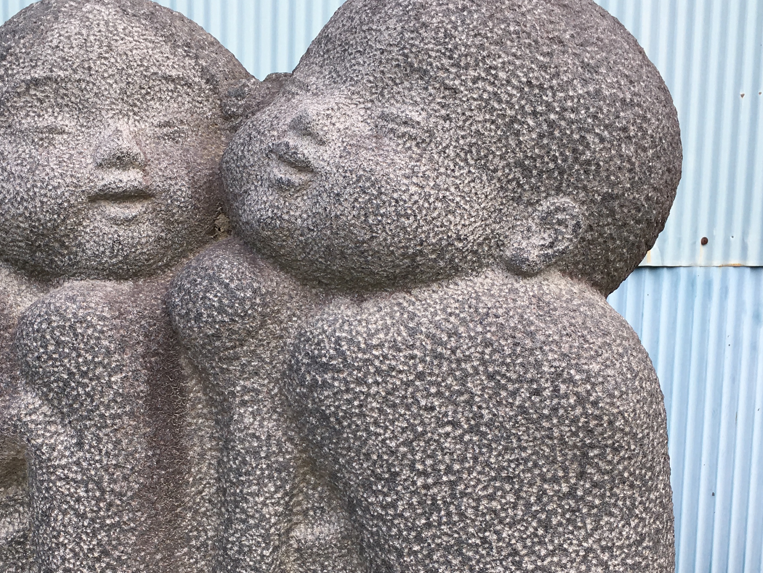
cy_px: 437
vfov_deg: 28.1
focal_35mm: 51
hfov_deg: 37.1
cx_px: 248
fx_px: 1124
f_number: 2.2
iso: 25
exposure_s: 1/394
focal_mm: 4.15
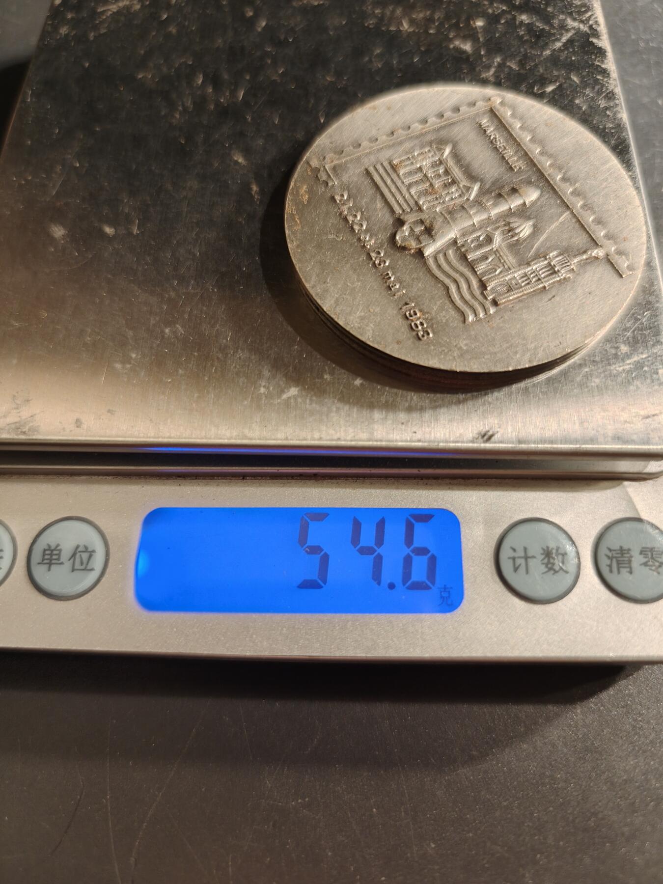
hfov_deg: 58.9
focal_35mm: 23
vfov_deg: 73.9
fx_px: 587
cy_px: 442
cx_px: 332
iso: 250
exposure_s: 1/109
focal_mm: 6.06
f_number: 1.6
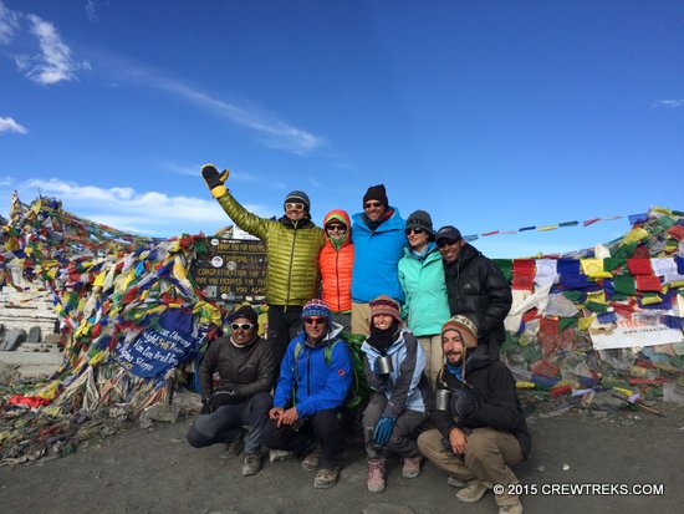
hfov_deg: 61.6
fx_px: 573
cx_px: 342
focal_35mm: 29
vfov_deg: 48.3
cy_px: 257
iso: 32
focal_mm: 4.15
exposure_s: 1/1368
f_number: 2.2
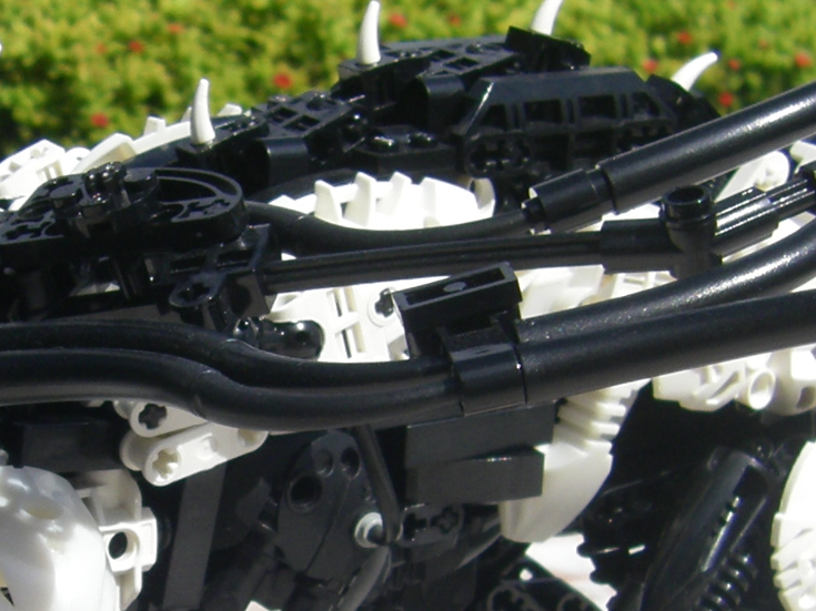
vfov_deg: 11.0
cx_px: 157
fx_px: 3158
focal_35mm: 134
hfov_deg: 14.6
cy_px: 459
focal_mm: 6.3
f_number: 7
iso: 64
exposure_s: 1/250
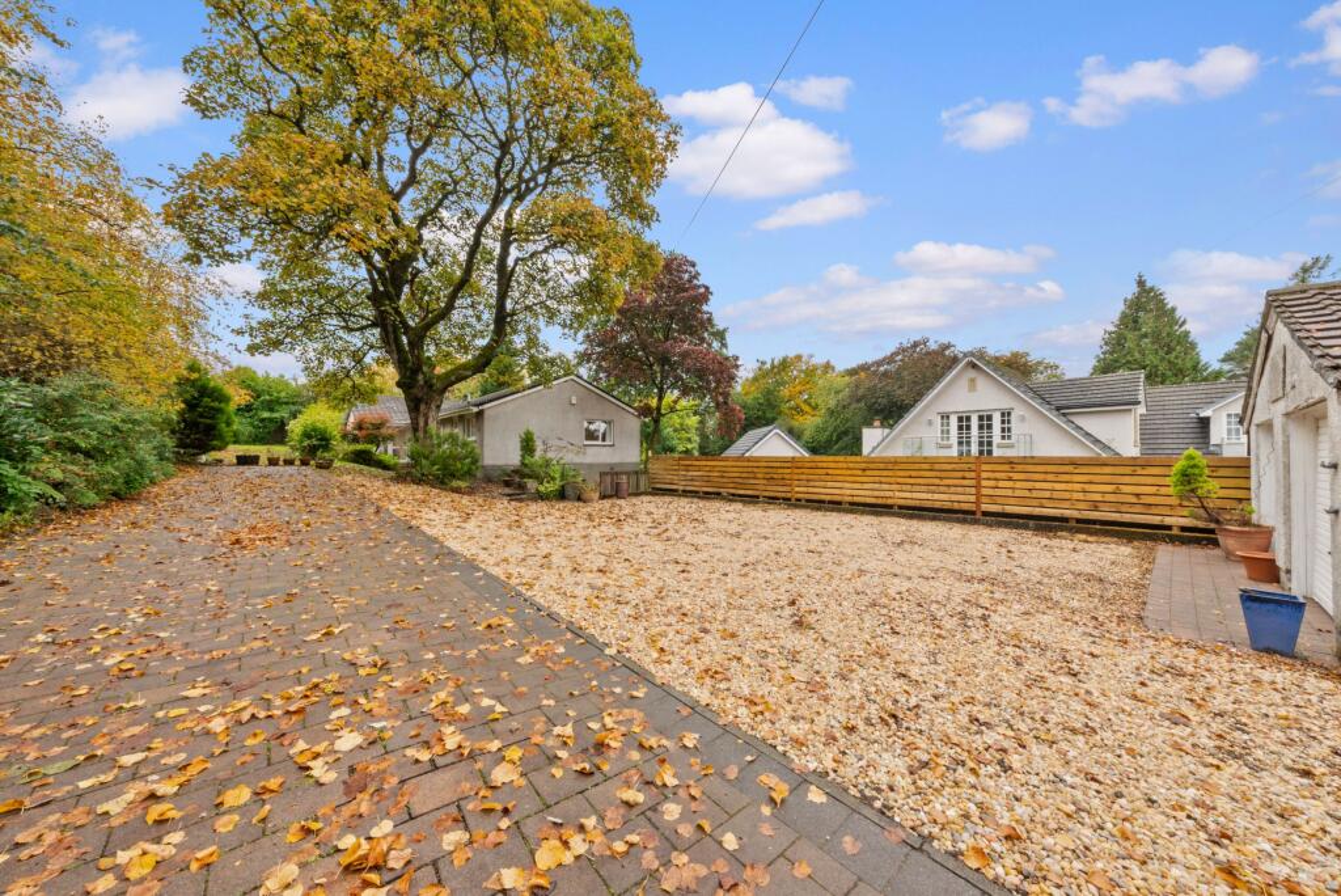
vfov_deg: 90.1
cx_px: 670
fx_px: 447
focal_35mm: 12
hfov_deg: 112.6
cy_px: 448
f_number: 22
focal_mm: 12
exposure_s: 1/2.5
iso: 640
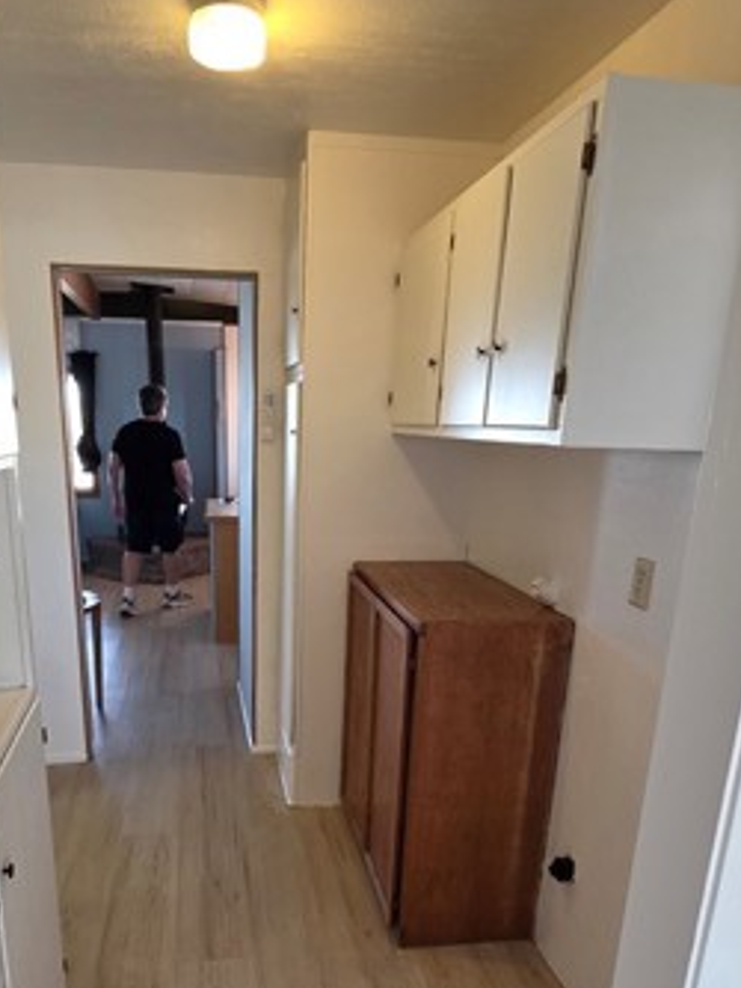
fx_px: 713
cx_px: 290
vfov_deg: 67.6
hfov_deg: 54.4
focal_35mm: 25
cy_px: 653
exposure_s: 1/120
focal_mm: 2.2
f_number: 1.9
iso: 200
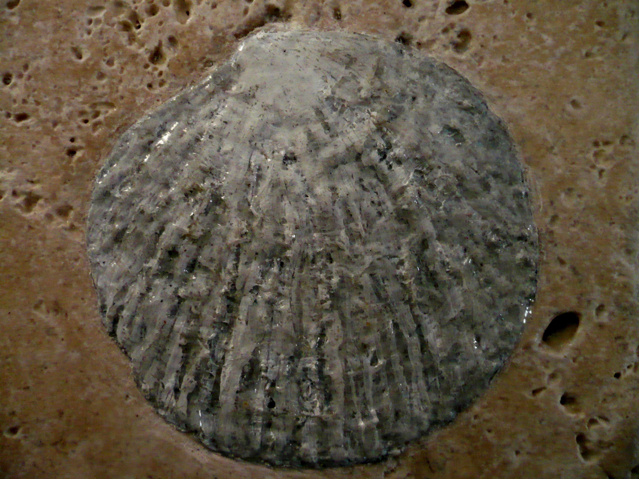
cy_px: 240
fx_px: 646
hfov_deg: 52.6
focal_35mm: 35
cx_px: 320
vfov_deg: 40.7
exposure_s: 1/30
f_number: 2.8
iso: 200
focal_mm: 5.8
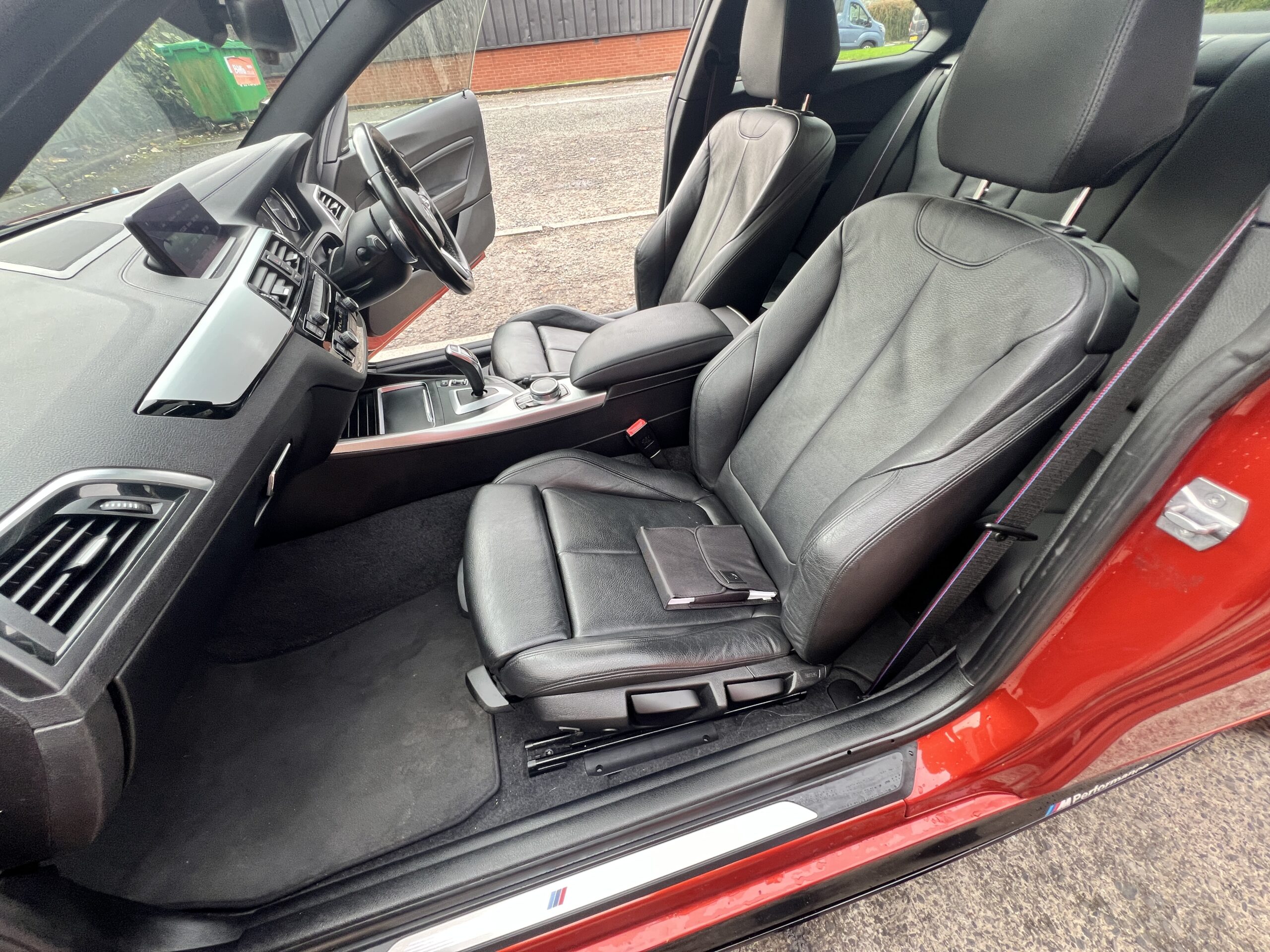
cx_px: 635
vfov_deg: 89.9
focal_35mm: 13
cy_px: 476
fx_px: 477
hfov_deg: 106.2
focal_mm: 1.57
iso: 80
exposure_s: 1/99
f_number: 1.8
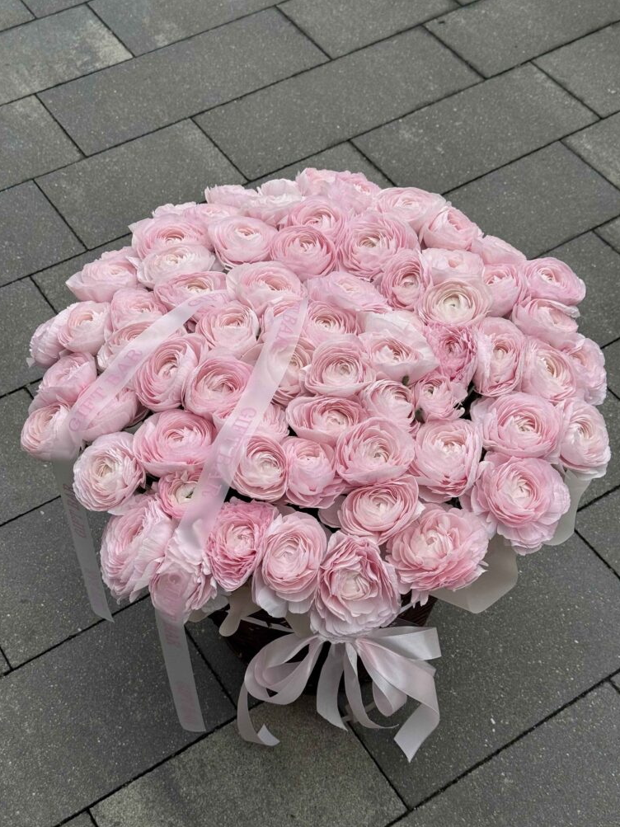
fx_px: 1170
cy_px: 419
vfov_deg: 38.9
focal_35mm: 49
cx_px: 313
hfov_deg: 29.7
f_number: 1.8
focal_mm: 6.8
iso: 50
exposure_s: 1/212
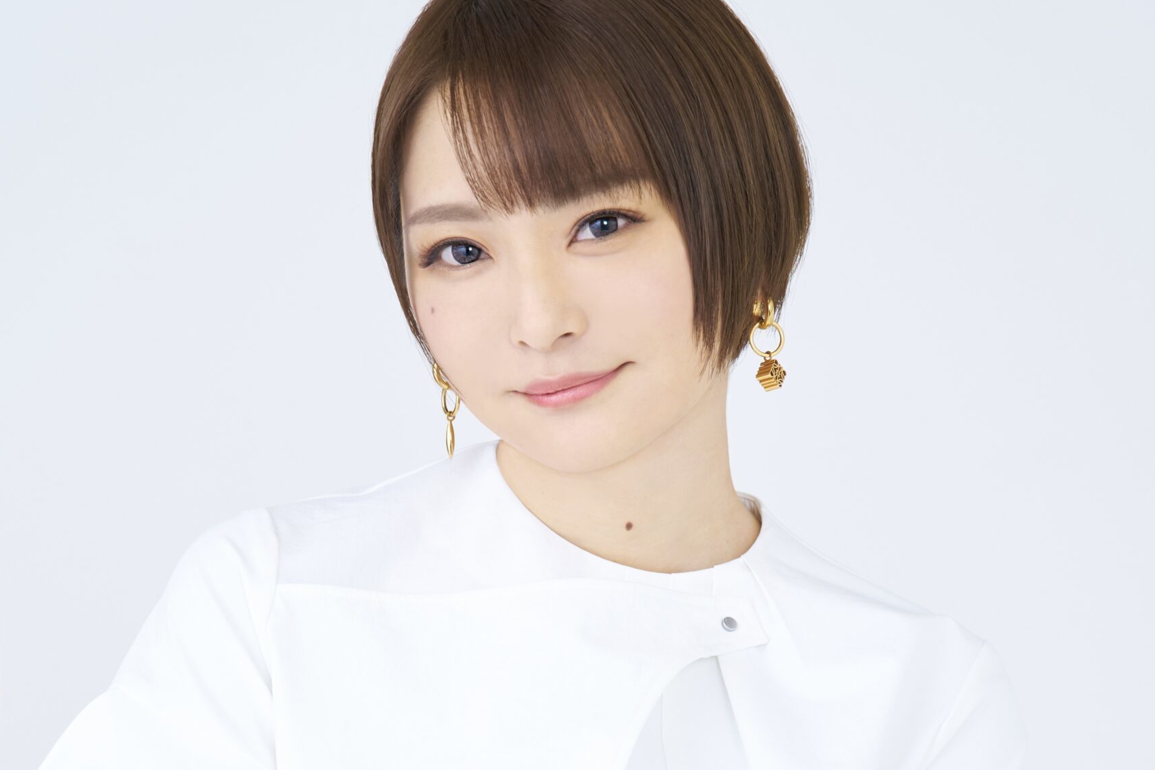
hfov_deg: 13.0
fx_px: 5069
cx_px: 578
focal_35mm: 158
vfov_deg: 8.6
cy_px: 741
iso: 640
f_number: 5.6
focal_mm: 105
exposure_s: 1/125
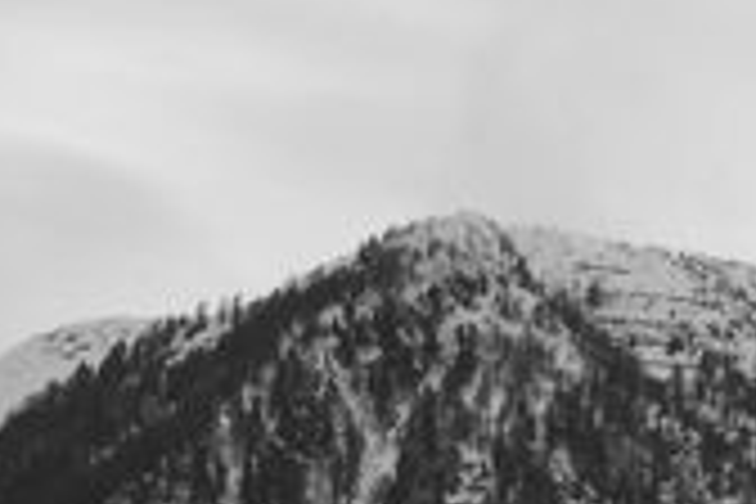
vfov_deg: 3.7
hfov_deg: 5.5
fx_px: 7853
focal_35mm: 374
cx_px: 468
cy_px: 252
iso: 50
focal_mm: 105
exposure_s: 30
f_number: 22
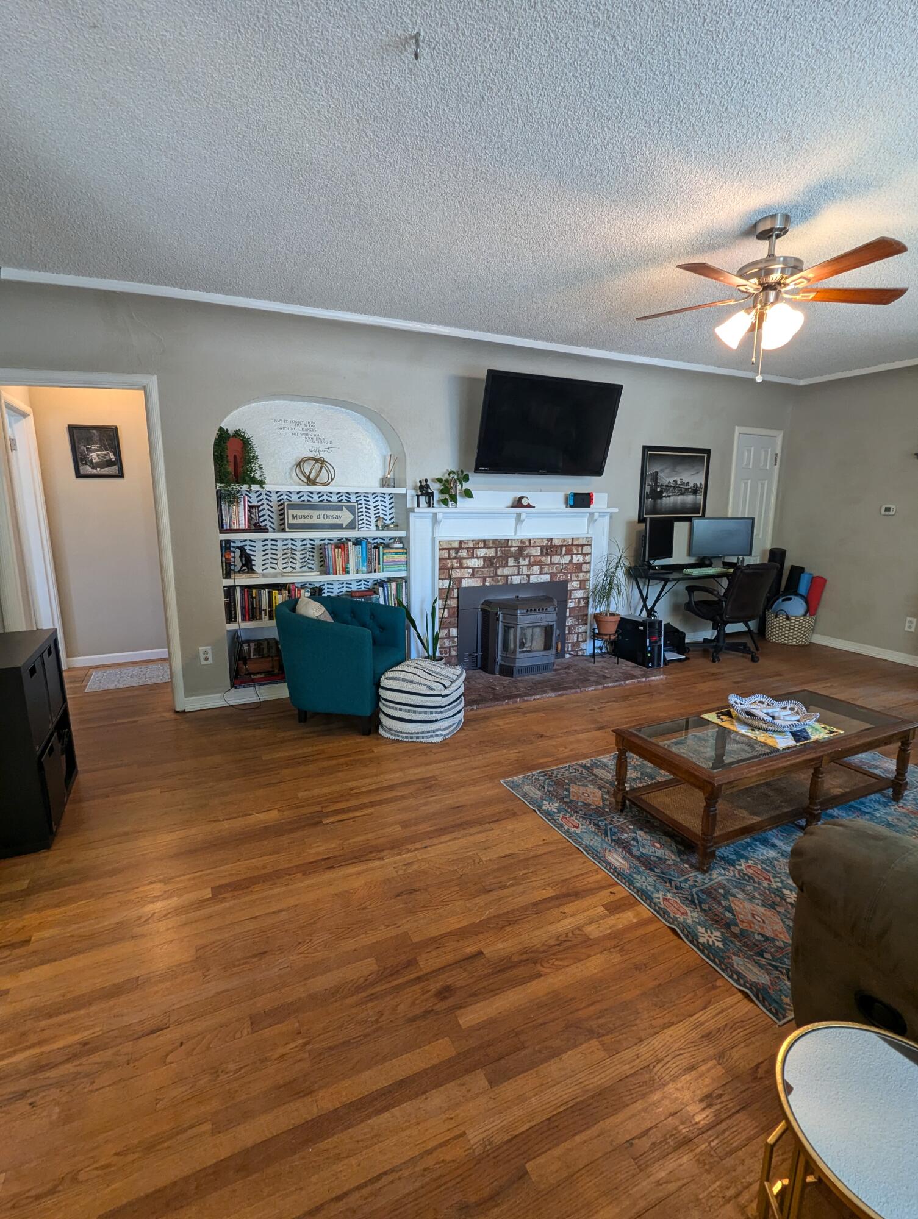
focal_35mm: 16
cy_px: 610
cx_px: 459
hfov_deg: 78.2
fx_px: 565
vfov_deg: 94.4
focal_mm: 2.35
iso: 92
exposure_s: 1/24
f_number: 2.2
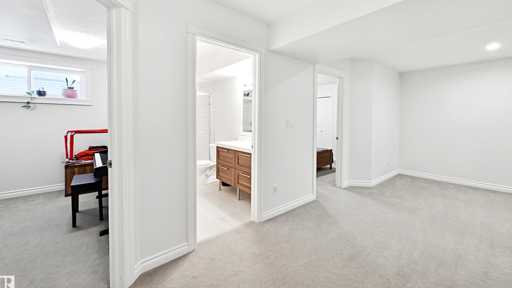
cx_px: 259
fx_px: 204
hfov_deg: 103.0
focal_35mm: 15
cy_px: 125
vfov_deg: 70.2
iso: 400
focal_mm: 14
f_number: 8
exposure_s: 1/4
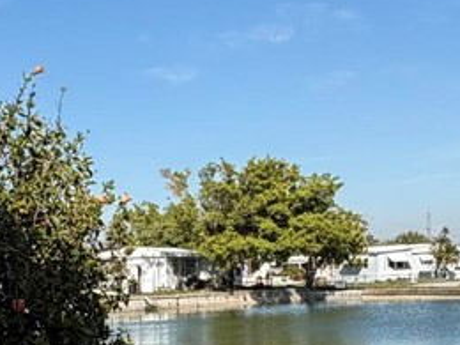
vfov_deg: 16.9
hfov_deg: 22.6
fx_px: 1143
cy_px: 313
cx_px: 134
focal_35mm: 86
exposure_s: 1/1001
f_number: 2.2
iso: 20
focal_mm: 2.22
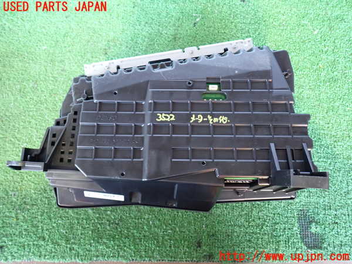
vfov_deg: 49.7
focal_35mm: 28
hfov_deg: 63.4
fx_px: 285
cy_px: 132
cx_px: 176
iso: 800
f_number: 2.2
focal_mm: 5.05
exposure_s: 1/30
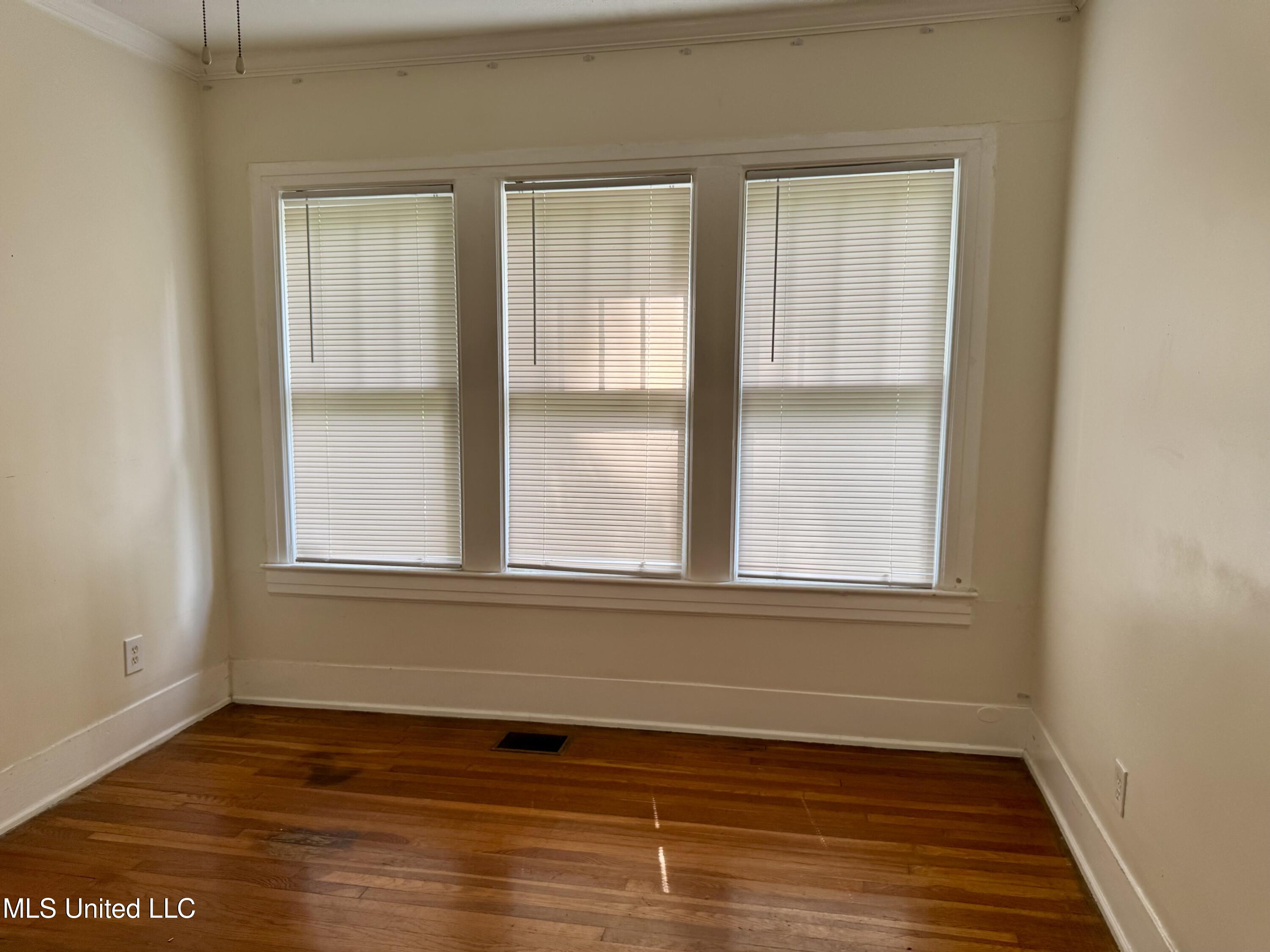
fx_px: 881
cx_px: 635
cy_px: 476
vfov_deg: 56.8
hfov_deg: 71.6
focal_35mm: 24
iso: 100
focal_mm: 6.76
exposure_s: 1/121
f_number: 1.78
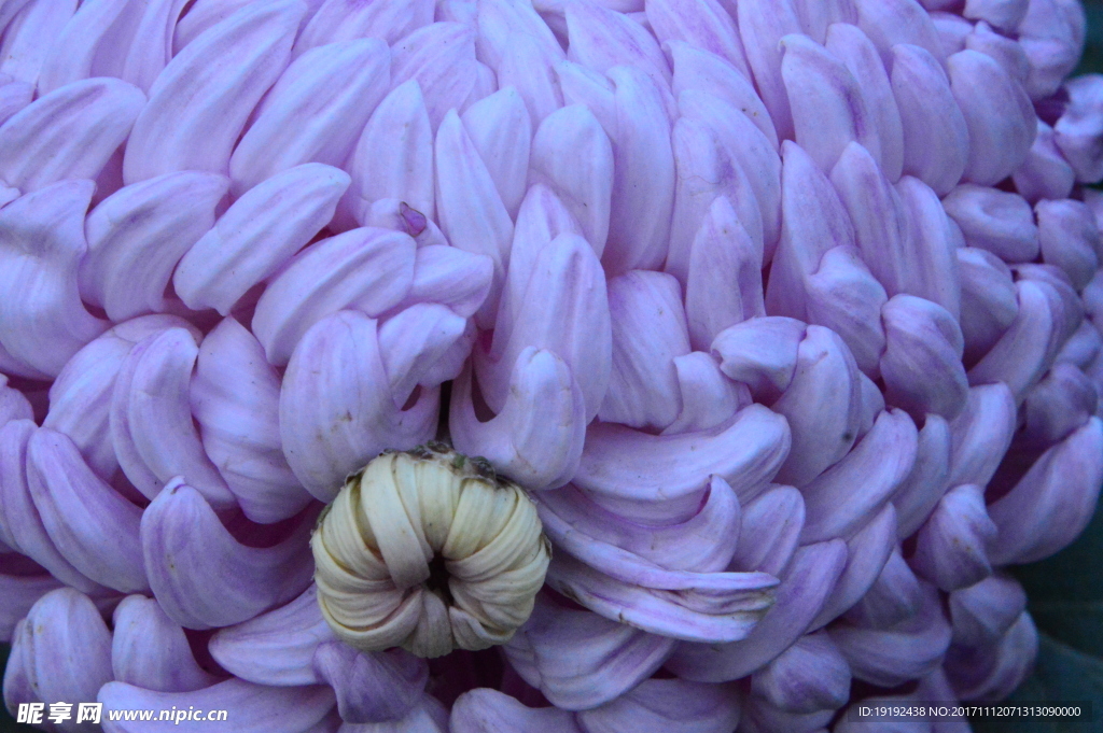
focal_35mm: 183
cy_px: 366
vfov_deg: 7.5
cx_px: 552
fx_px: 5602
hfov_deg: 11.2
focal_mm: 122
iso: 6400
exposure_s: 1/100
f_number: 16
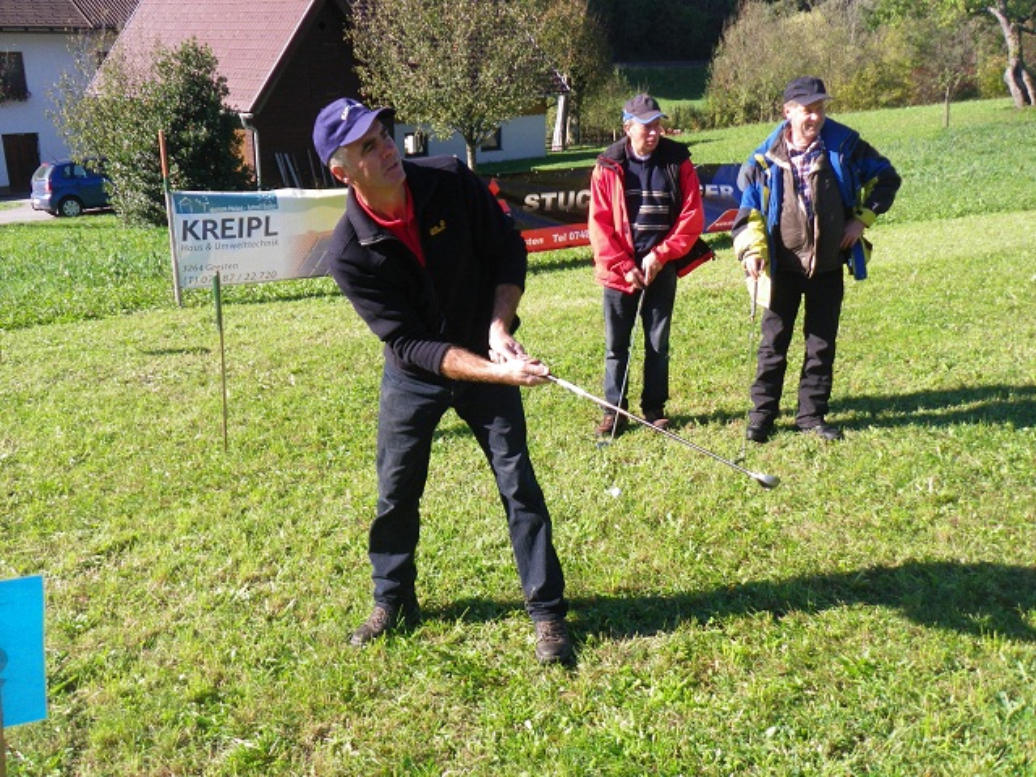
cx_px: 518
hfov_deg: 52.6
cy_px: 388
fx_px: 1047
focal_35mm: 35
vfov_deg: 40.7
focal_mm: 6.2
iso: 64
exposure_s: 1/250
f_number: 3.8
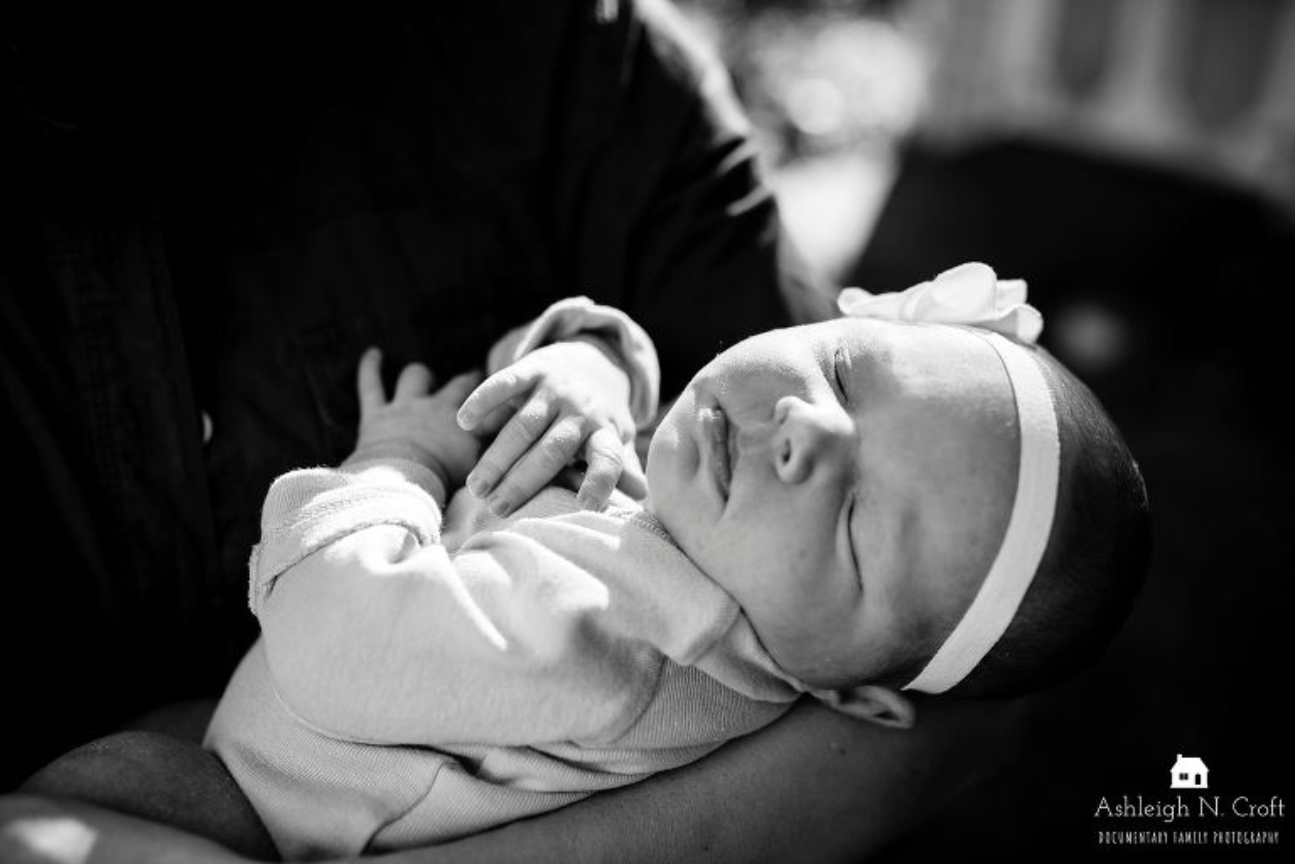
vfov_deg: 37.9
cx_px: 648
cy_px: 432
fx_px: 1259
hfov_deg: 54.4
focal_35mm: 35
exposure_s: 1/1250
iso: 200
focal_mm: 35
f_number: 2.5
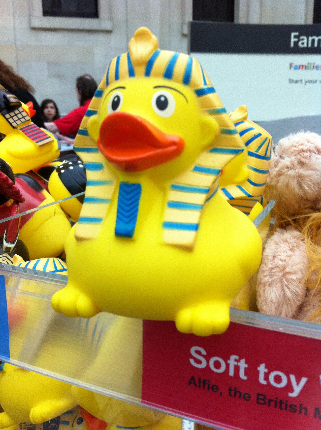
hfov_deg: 40.6
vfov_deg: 52.7
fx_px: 434
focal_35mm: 35
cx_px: 160
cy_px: 215
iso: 80
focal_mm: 3.85
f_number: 2.8
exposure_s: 1/30
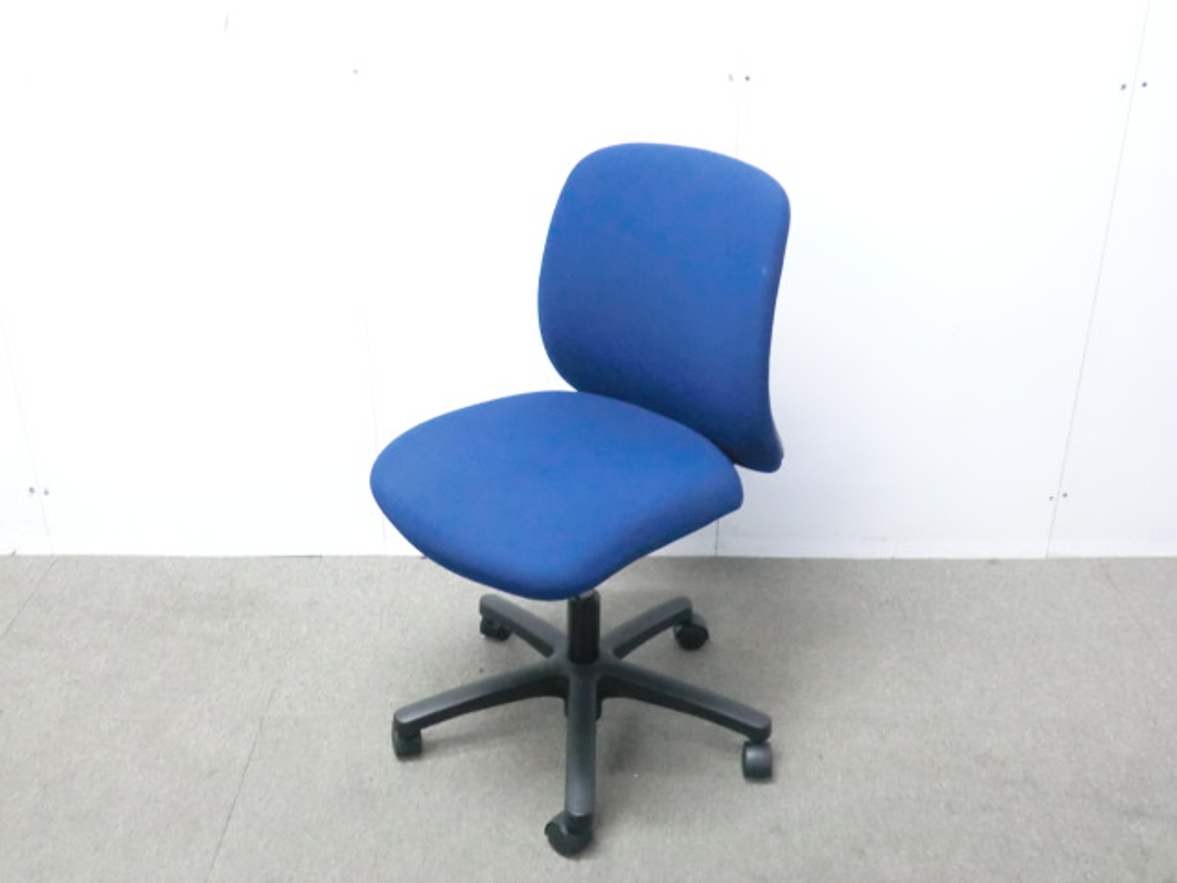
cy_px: 442
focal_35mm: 38
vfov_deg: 37.7
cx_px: 588
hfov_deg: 49.0
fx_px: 1292
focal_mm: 6.9
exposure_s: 1/20
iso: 800
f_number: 3.9
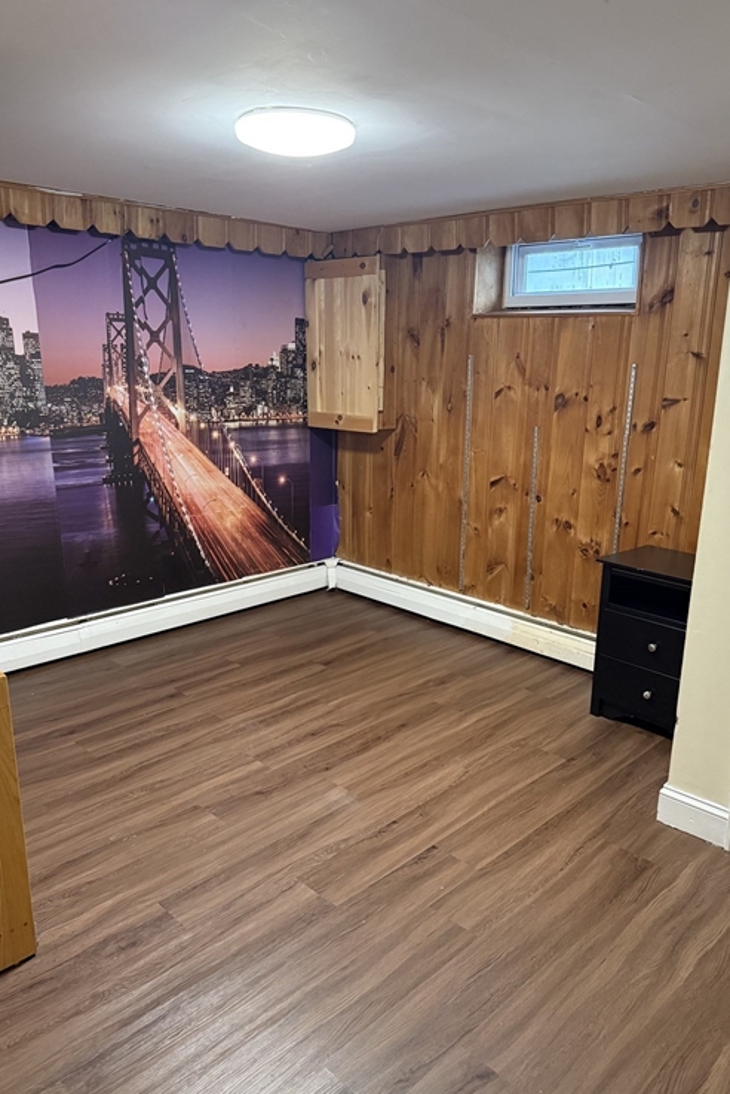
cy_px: 563
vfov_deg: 69.4
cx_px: 392
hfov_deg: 49.6
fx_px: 790
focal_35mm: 26
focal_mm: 6.76
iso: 500
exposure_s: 1/60
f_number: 1.78
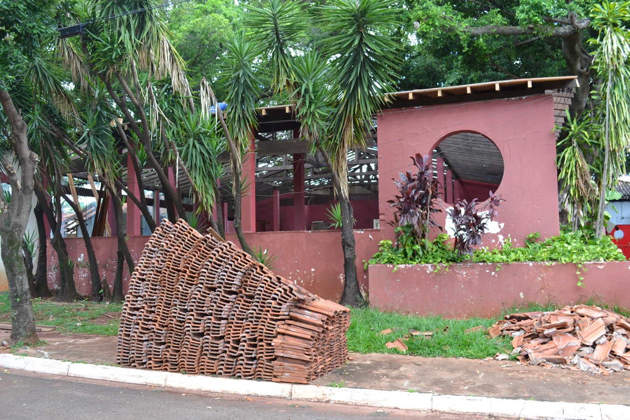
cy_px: 210
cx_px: 315
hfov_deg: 61.9
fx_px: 525
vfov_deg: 43.6
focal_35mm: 30
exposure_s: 1/125
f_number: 5.6
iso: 320
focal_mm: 20
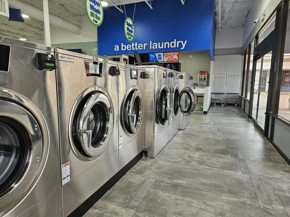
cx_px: 145
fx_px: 193
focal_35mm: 23
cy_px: 108
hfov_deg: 73.9
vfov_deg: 58.9
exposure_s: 1/120
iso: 50
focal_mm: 5.4
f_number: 1.8
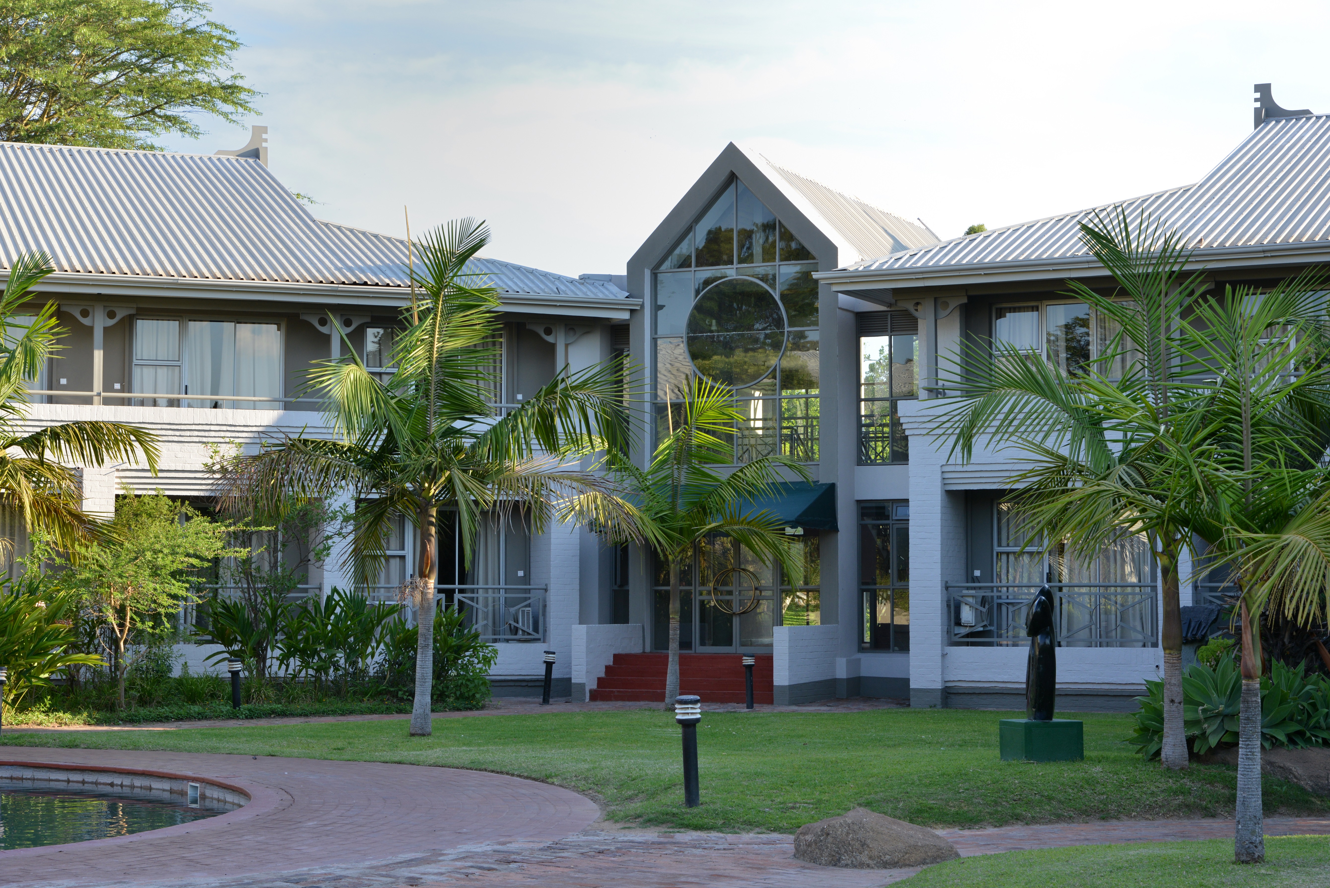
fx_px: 2402
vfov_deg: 20.9
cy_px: 444
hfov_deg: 31.0
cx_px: 665
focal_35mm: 65
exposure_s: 1/100
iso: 320
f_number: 11
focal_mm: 65
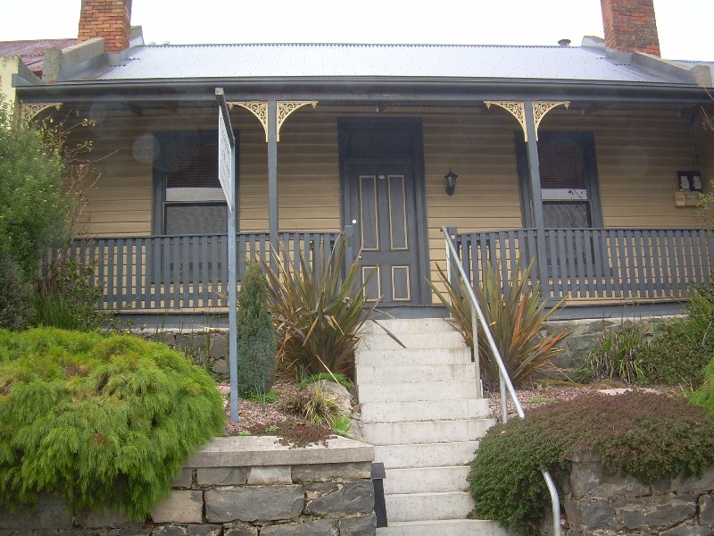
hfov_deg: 49.0
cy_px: 268
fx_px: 784
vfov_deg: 37.7
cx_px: 357
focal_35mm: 38
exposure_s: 1/105
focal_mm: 6.3
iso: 50
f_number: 2.8
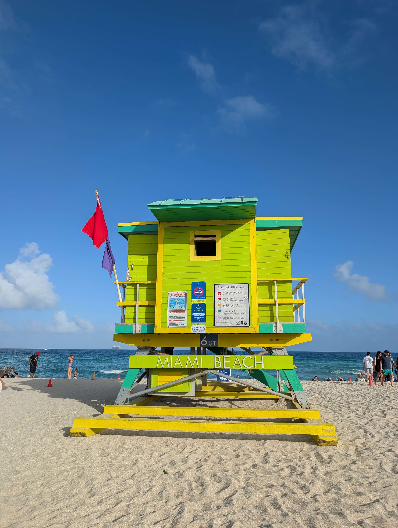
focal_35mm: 24
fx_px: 367
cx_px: 199
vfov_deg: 71.5
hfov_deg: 56.9
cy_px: 264
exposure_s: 1/1603
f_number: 1.68
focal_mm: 6.9
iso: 17
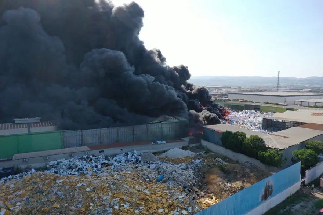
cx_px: 162
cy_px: 108
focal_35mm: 28
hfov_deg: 65.5
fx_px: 251
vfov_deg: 46.4
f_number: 5.6
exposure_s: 1/320
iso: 100
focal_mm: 10.26
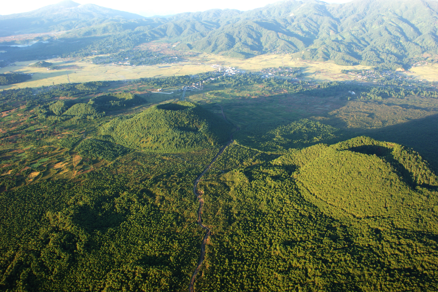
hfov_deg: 57.3
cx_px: 219
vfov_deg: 39.9
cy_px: 146
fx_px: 401
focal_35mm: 33
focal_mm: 22
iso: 100
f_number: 6.3
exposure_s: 1/60
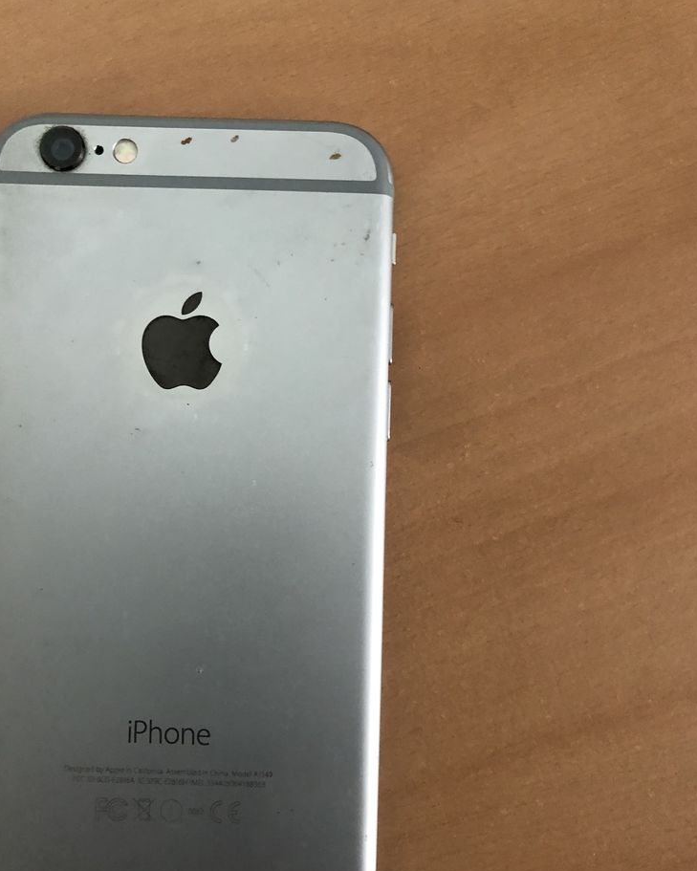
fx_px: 773
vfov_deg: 58.7
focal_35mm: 30
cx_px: 356
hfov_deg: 48.5
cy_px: 460
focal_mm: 3.99
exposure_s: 1/11
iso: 100
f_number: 1.8
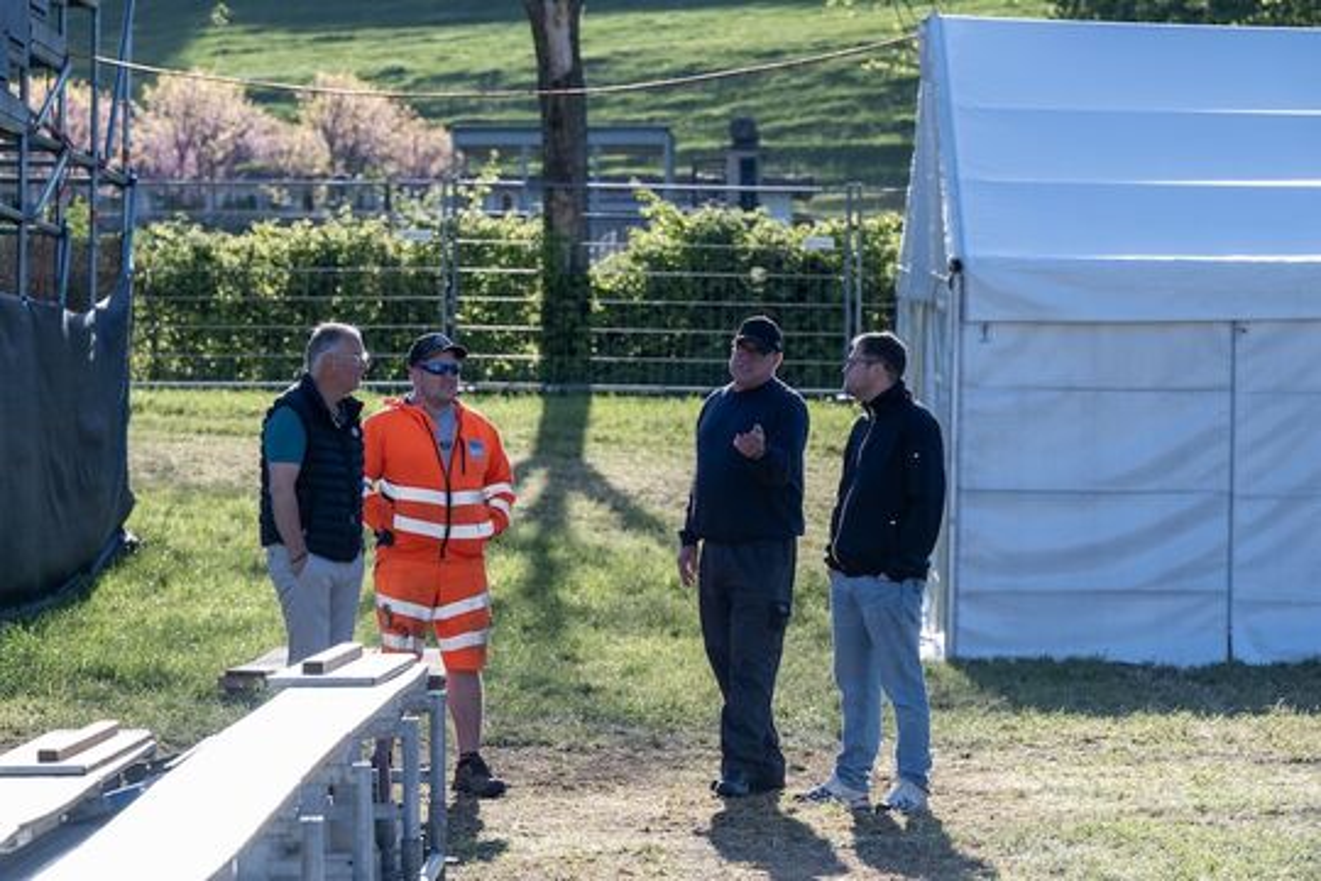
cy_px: 440
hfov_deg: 10.3
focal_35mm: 200
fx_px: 7338
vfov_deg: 6.9
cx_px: 660
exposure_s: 1/200
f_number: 8
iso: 200
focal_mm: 200
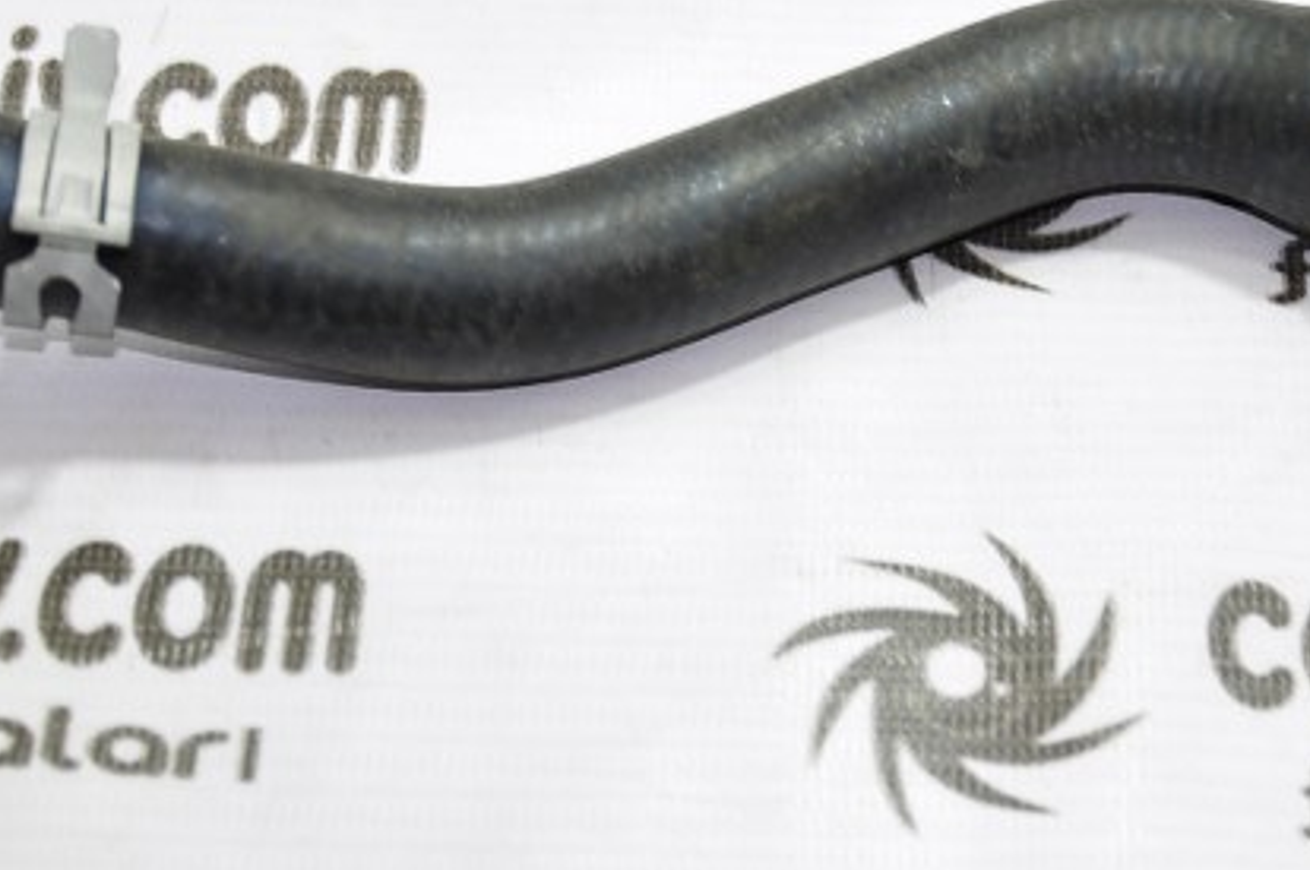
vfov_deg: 11.9
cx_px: 804
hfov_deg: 17.9
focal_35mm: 114
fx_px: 4147
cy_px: 155
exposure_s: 1/15
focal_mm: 35
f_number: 4.5
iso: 200
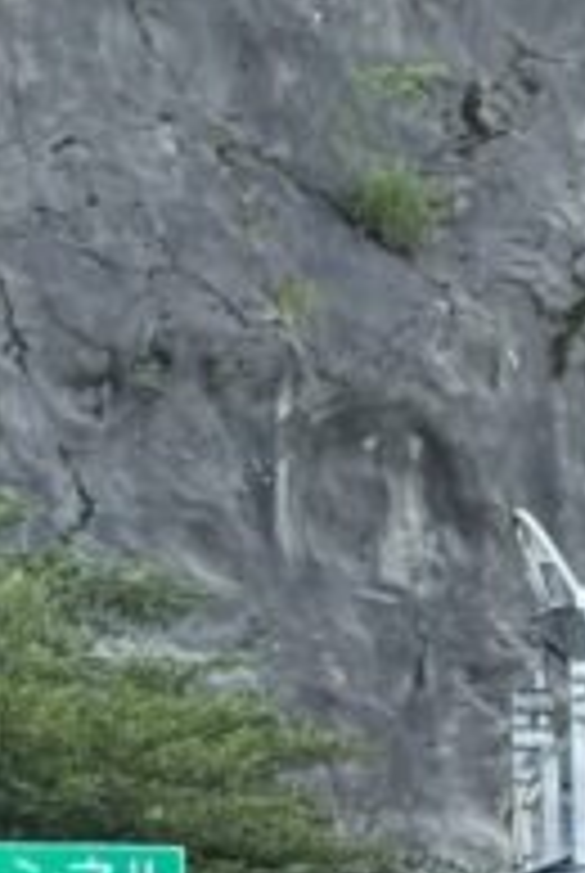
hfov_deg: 5.2
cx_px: -9
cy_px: 1179
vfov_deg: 7.7
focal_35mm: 263
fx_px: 6387
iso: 64
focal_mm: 6.76
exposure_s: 1/318
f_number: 1.78
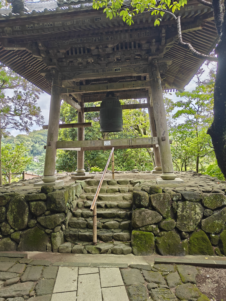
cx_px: 113
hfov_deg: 56.8
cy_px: 150
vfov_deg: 71.6
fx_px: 209
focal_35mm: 24
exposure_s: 1/200
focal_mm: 5.59
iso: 160
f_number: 1.8
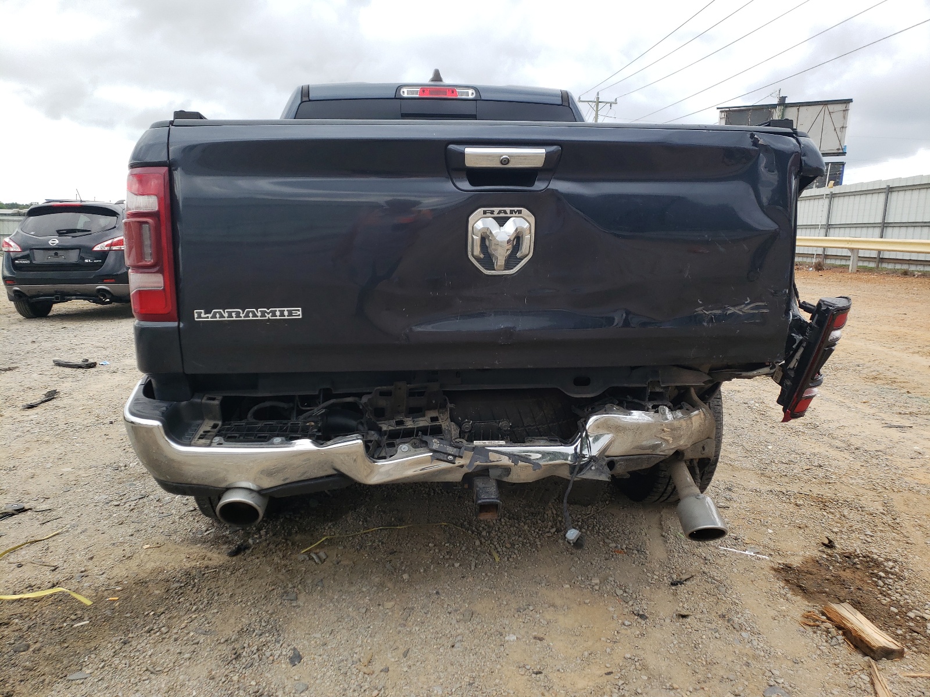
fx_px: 699
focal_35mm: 26
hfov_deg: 67.3
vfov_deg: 53.1
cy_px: 348
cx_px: 465
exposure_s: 1/769
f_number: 1.5
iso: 50
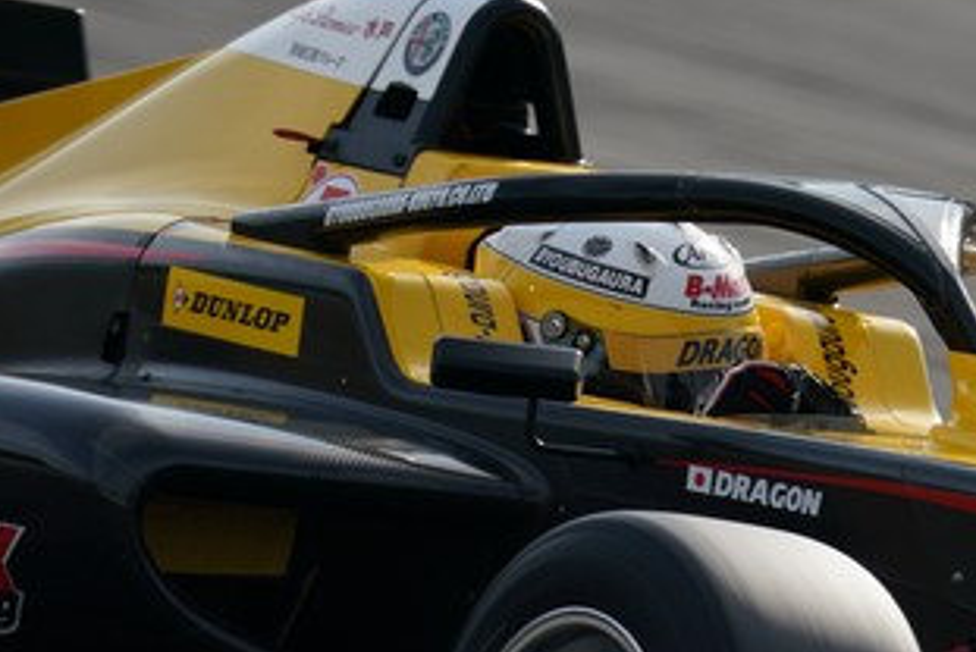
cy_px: 555
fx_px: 37637
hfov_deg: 1.5
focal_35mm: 1387
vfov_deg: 1.0
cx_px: 951
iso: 200
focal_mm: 600
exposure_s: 1/320
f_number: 10
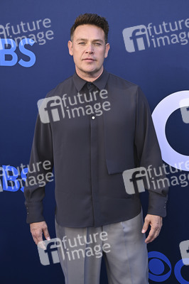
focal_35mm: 60
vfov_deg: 33.4
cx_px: 94
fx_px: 473
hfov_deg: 22.6
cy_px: 142
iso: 320
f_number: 5.6
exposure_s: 1/200
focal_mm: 60
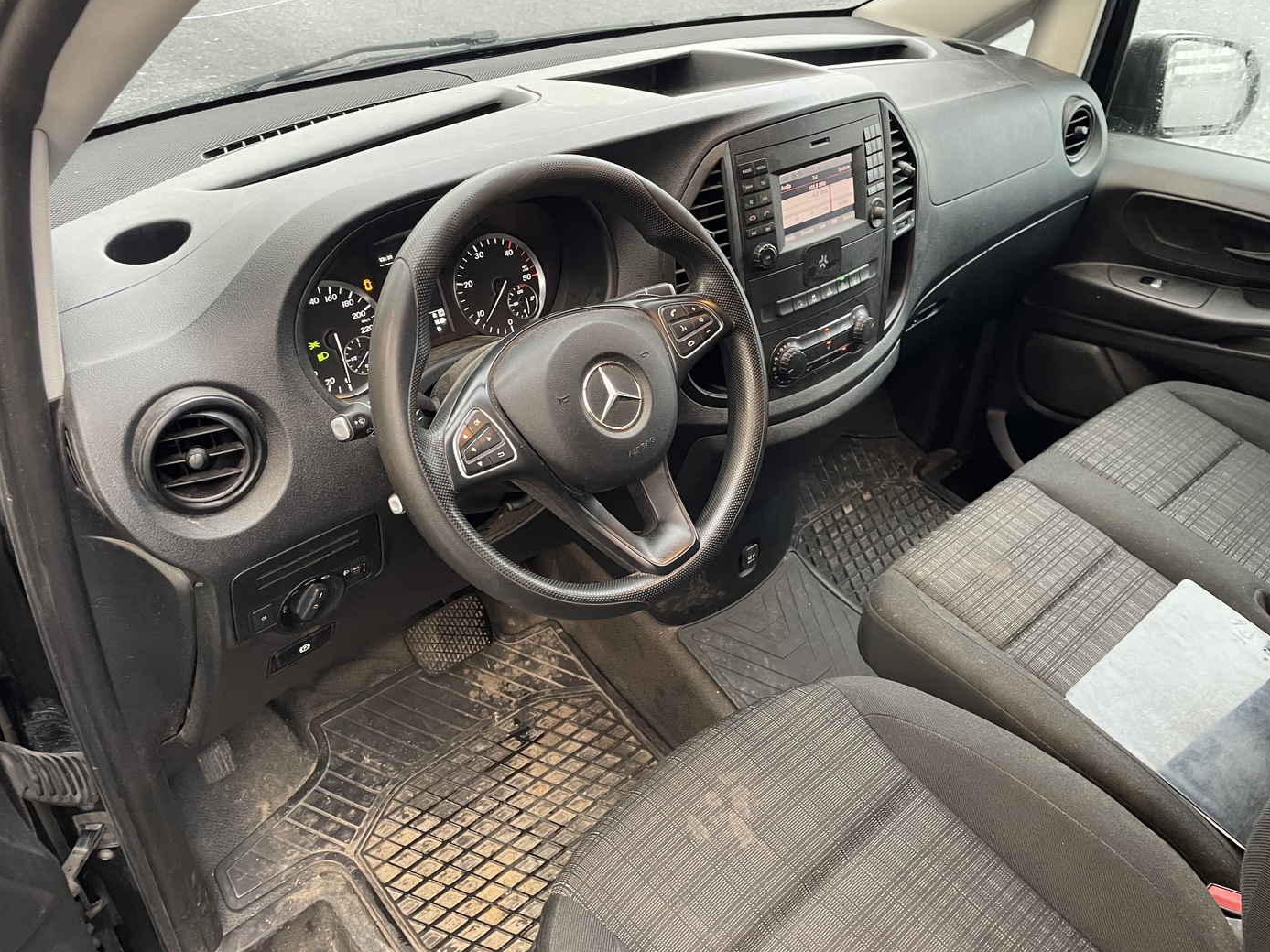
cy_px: 467
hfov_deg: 65.3
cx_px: 629
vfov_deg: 51.3
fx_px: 990
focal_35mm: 27
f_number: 1.6
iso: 250
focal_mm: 4.2
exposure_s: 1/60
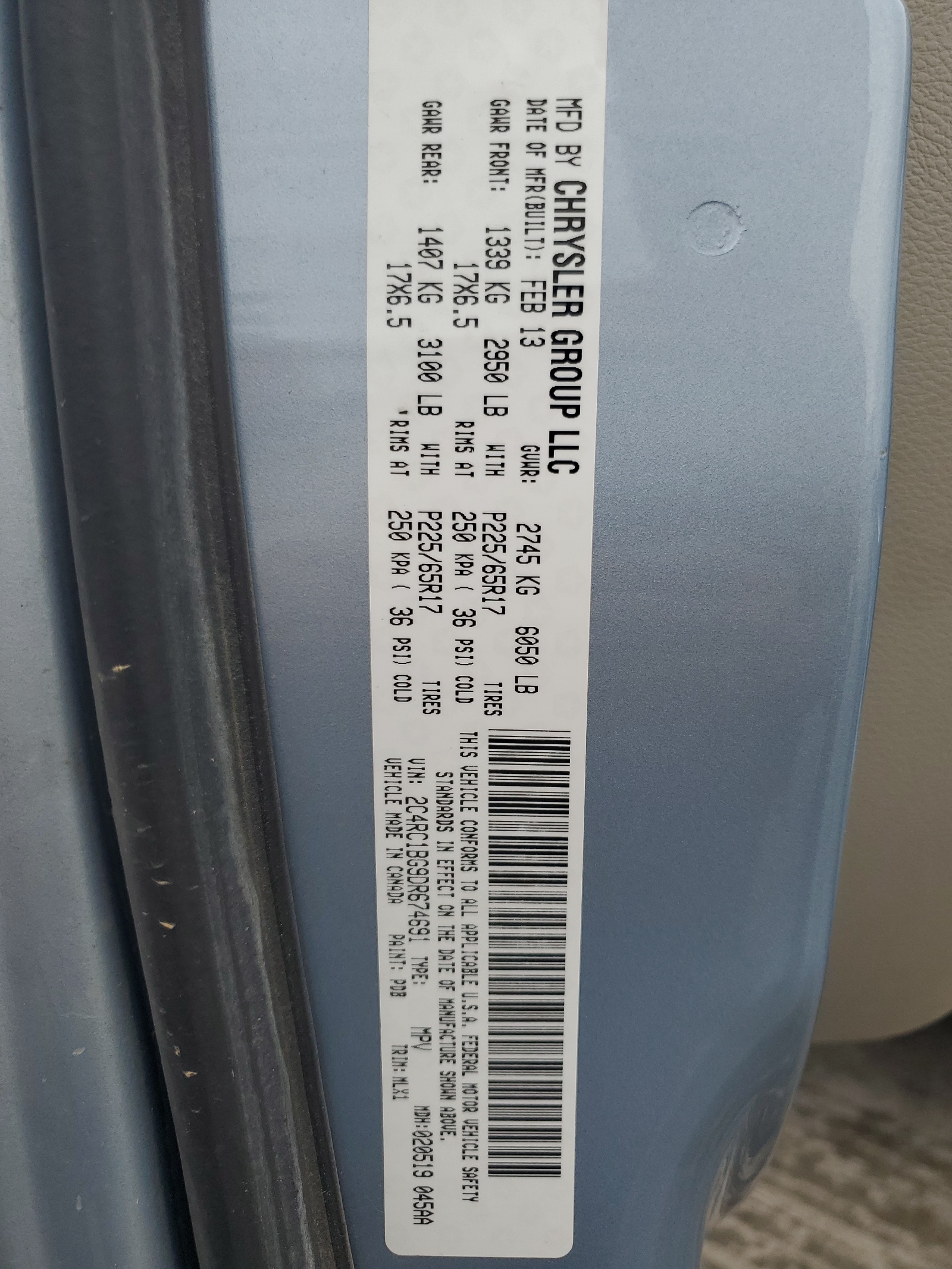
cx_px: 476
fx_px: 953
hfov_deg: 53.1
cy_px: 634
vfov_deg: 67.3
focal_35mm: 26
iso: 50
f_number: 1.5
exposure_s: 1/667
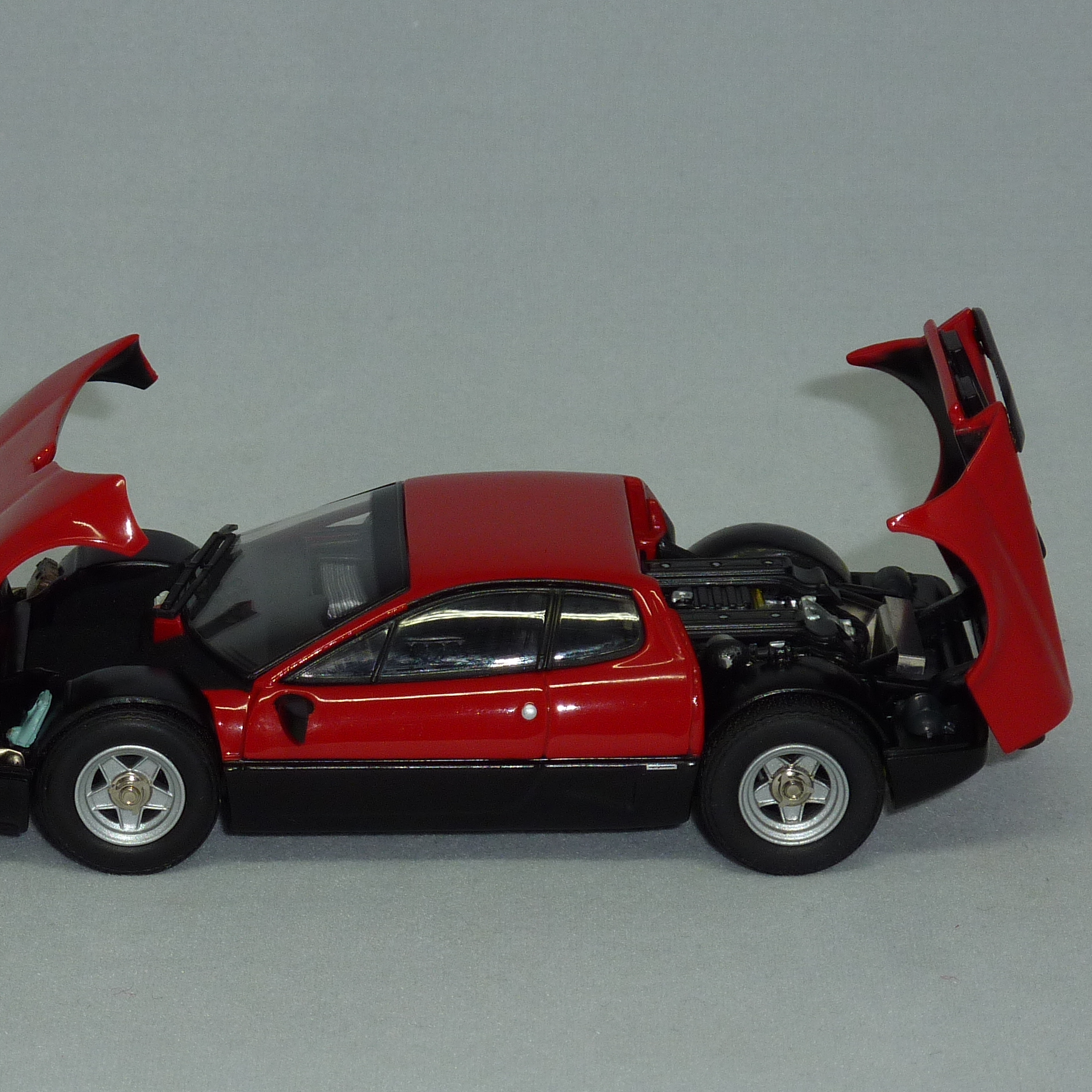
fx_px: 5461
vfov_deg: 11.4
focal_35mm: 153
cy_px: 549
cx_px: 402
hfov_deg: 11.4
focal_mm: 14.7
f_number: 4.3
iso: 100
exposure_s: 1/40
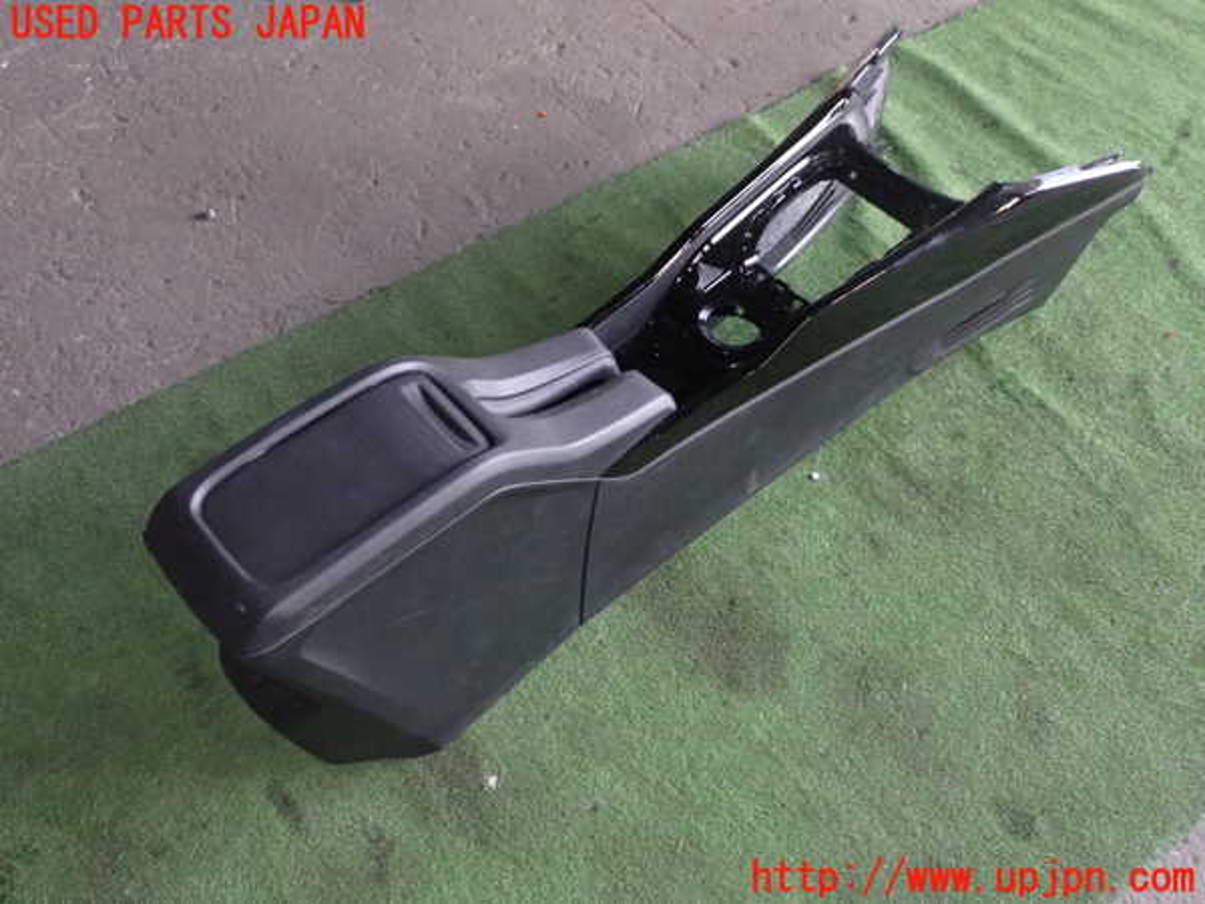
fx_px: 1114
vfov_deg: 44.2
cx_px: 602
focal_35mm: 32
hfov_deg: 56.8
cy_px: 452
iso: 800
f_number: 9
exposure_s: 1/30
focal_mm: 5.79
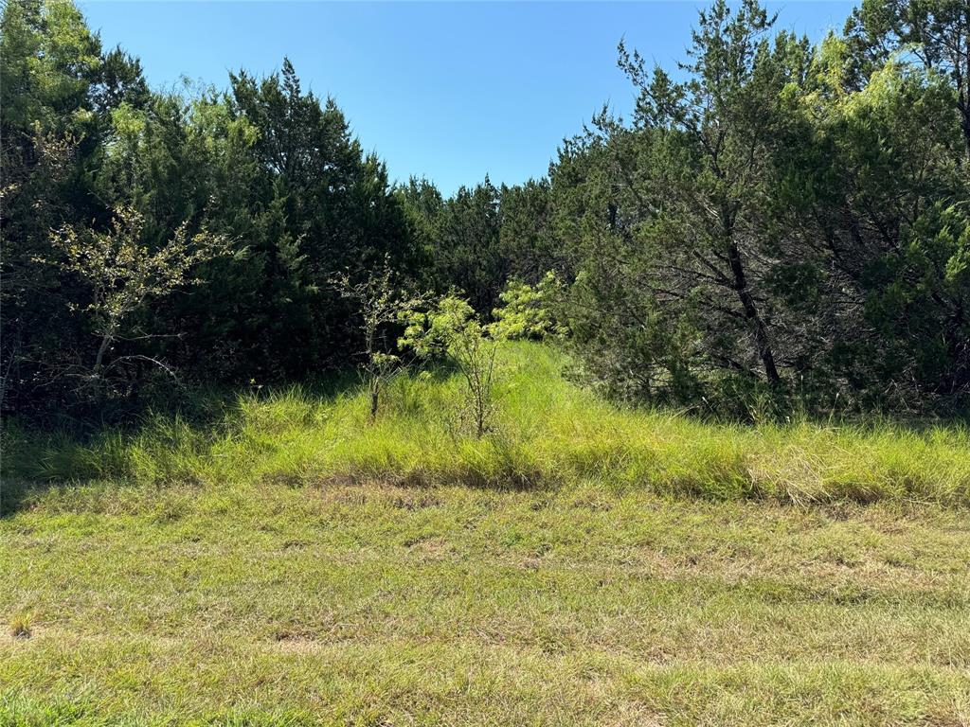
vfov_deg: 56.8
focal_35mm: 24
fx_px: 673
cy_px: 364
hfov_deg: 71.6
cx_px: 485
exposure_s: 1/2252
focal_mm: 6.76
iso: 80
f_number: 1.78
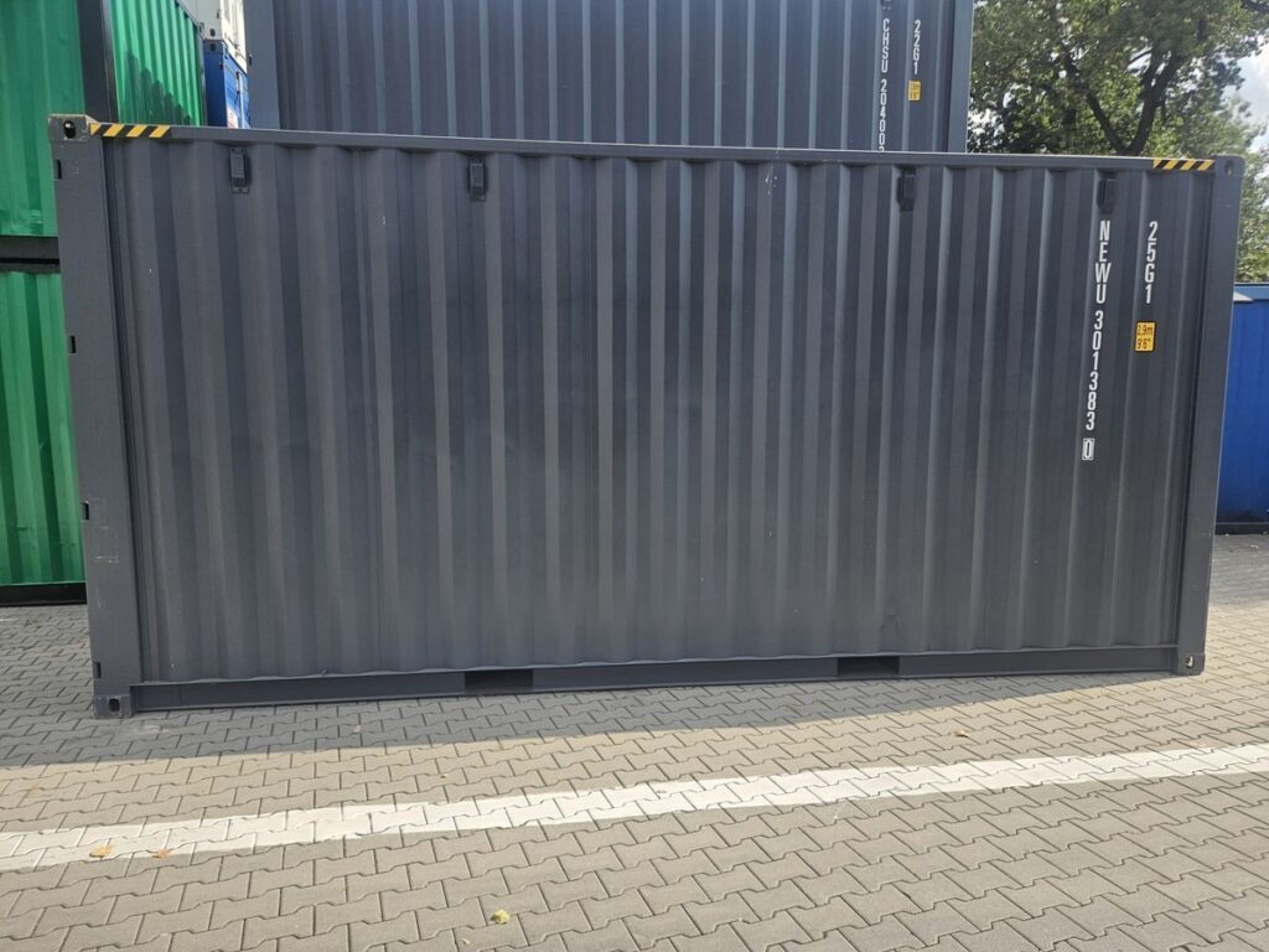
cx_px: 634
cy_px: 476
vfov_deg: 58.9
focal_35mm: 23
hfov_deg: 73.9
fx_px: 843
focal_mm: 5.4
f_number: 1.8
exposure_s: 1/1347
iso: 40
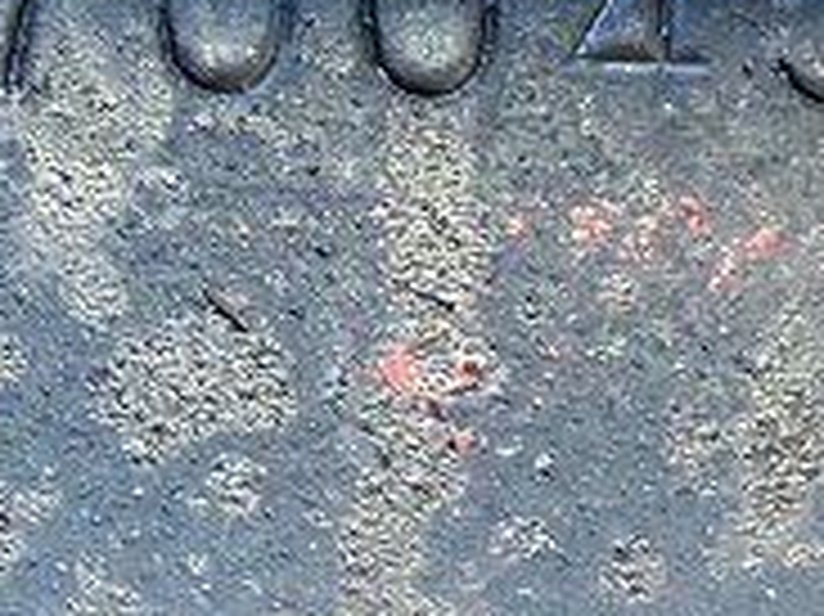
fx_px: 3735
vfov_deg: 9.3
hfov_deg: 12.5
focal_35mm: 157
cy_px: -67
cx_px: 41
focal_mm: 3.99
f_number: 1.8
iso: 160
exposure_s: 1/60
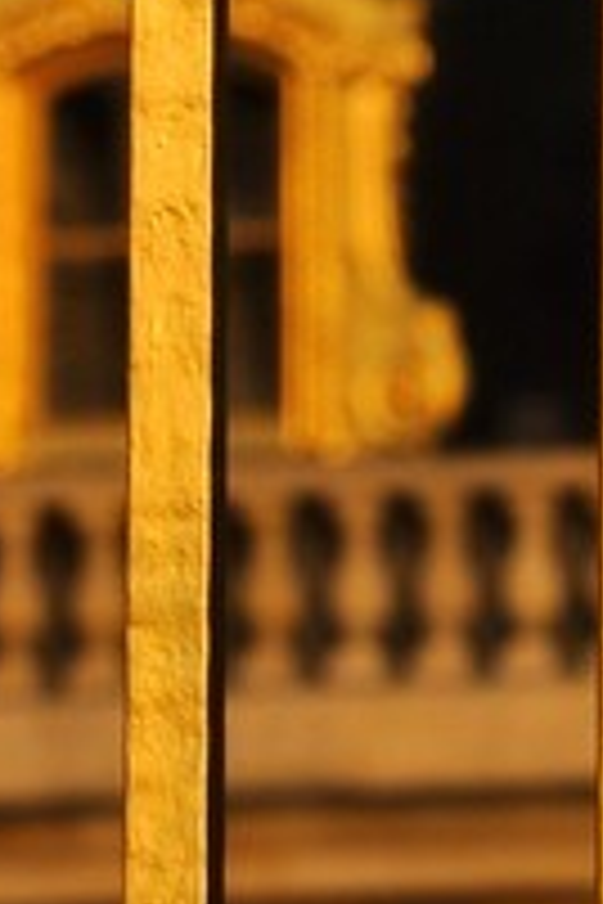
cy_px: -1075
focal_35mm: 1433
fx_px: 36001
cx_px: 1647
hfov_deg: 1.0
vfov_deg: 1.4
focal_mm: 180
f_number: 10
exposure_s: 1/160
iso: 100
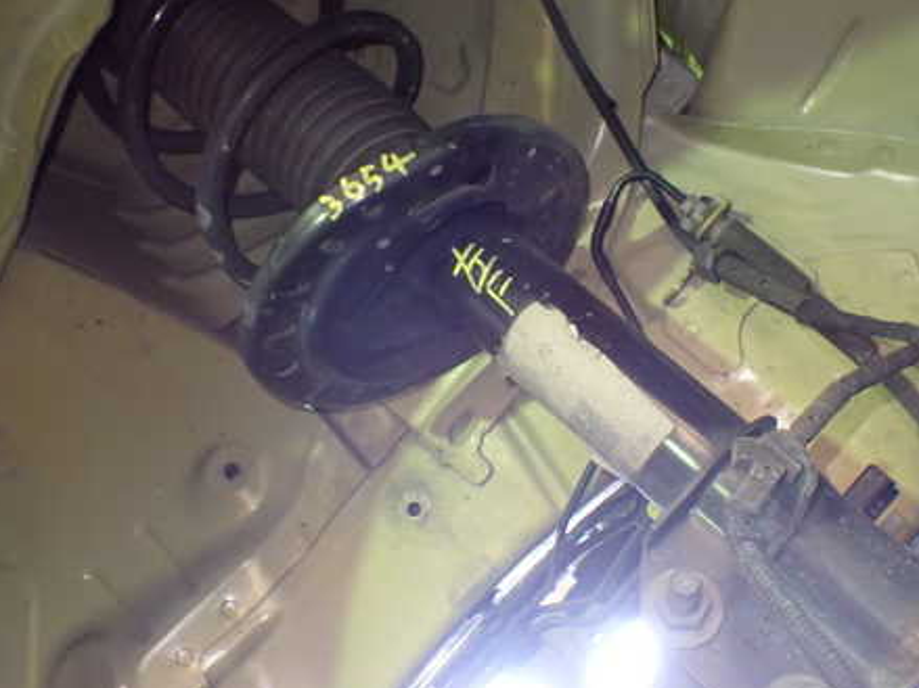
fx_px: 1088
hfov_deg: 45.7
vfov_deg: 35.0
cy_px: 284
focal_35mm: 41
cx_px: 511
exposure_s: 1/40
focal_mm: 5.4
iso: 800
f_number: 2.3
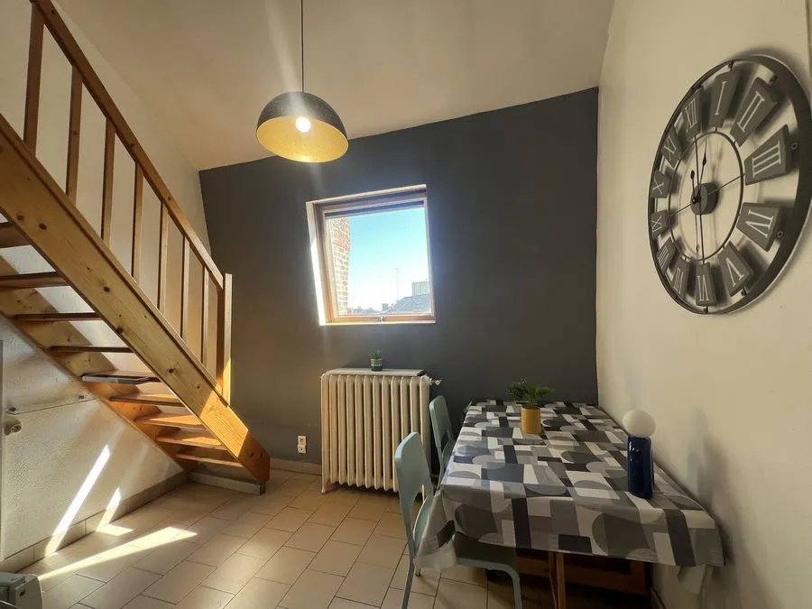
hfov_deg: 106.2
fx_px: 305
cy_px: 304
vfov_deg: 89.9
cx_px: 406
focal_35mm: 13
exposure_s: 1/102
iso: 32
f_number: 1.8
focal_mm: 1.57
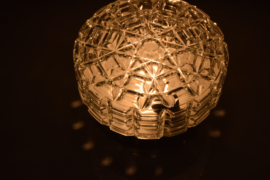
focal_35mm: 68
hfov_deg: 29.8
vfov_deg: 20.1
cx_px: 152
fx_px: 508
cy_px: 64
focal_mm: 35
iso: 1600
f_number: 11
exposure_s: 1/500
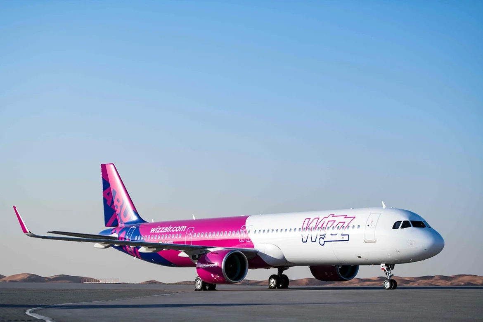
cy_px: 161
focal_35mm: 92
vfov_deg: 14.9
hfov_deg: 22.1
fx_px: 1234
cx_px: 242
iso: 100
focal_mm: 92
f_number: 2.8
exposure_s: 1/1600
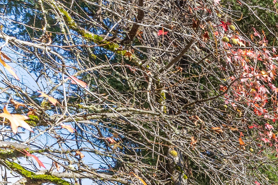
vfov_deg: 14.2
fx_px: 610
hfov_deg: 17.7
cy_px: 383
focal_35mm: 79
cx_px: 561
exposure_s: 1/2000
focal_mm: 19
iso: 320
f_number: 8
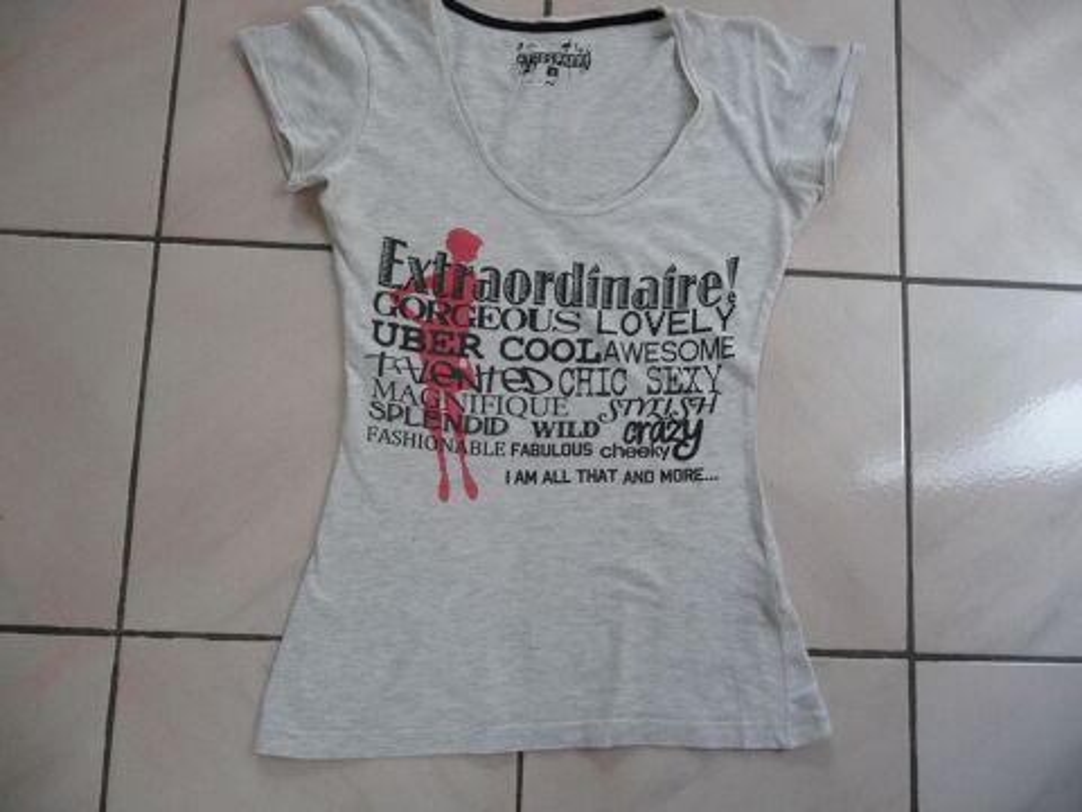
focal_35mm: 28
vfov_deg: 49.7
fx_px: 875
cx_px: 541
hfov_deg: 63.4
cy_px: 406
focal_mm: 4.7
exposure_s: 1/30
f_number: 3.3
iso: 160
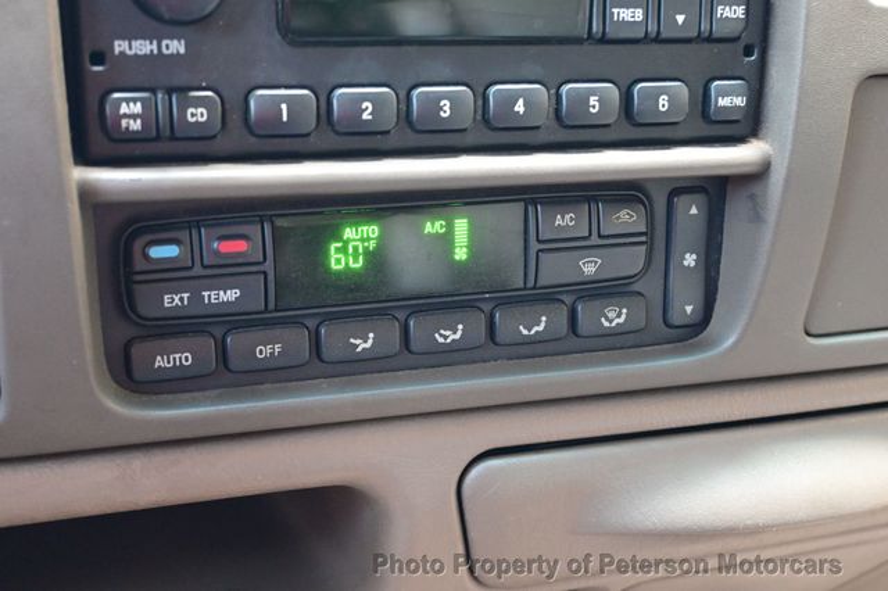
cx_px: 444
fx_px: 1165
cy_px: 296
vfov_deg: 28.5
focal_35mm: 47
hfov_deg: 41.7
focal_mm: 31.5
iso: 3200
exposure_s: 1/50
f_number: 5
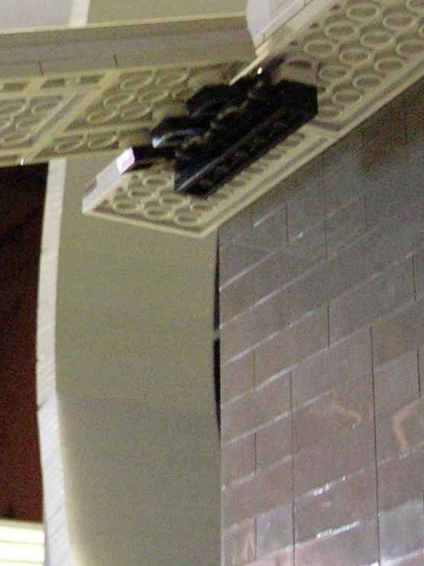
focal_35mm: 110
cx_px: -52
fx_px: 1796
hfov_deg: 13.2
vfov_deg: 17.8
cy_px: 158
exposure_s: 1/1.6
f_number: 2.7
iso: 300
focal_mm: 6
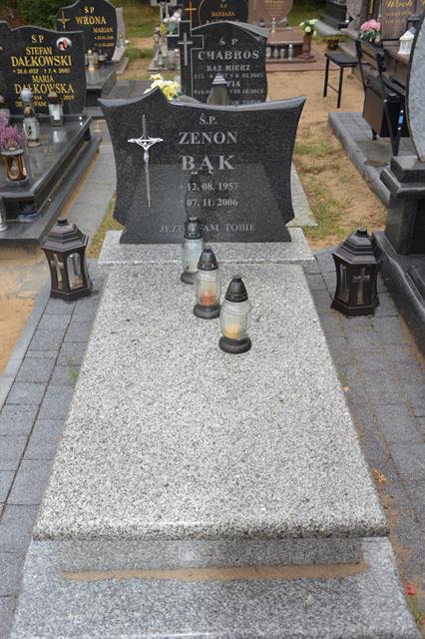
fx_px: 585
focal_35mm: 33
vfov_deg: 57.2
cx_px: 212
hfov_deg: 39.9
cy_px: 320
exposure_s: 1/125
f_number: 4
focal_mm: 22
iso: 125
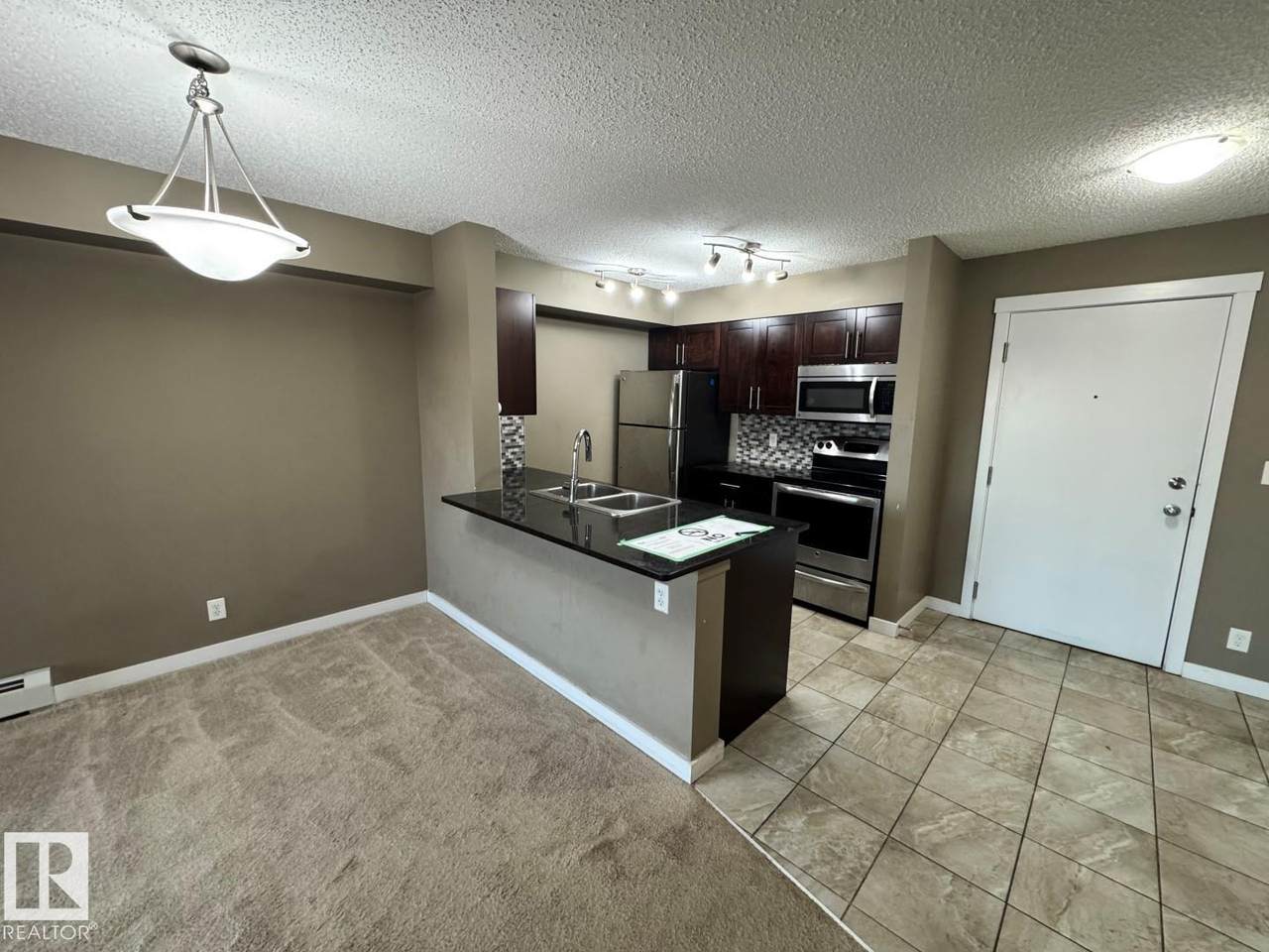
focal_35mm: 14
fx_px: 513
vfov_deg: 85.7
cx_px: 634
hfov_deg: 102.1
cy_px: 476
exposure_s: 1/60
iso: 320
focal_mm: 2.22
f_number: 2.2
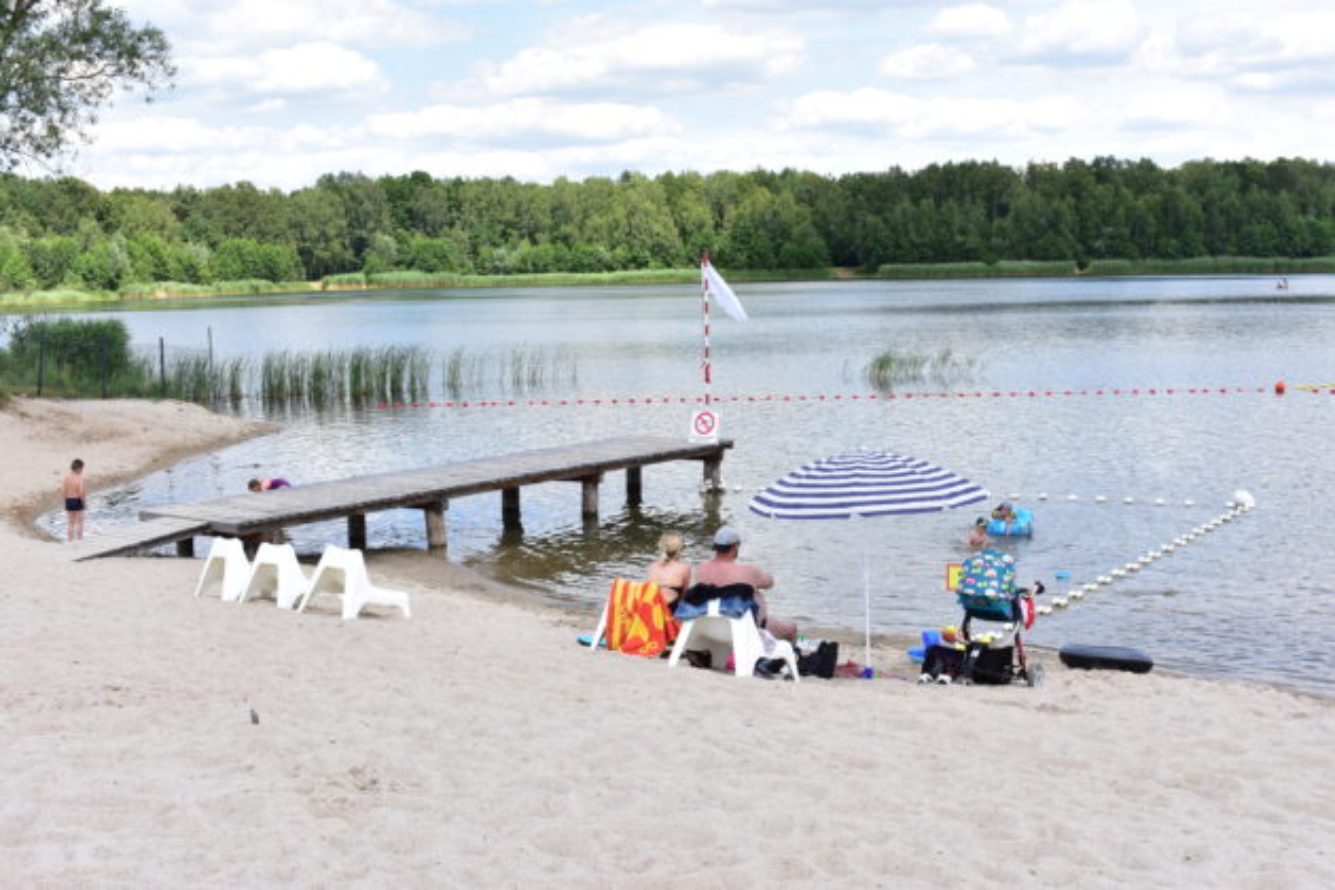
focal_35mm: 42
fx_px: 1557
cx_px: 668
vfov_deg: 31.9
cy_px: 445
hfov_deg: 46.4
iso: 400
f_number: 8
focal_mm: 28
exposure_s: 1/500
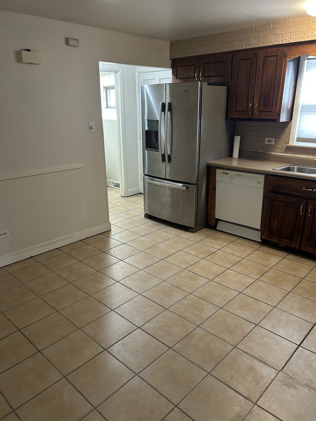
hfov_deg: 53.1
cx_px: 158
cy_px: 210
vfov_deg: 67.3
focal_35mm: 26
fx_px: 316
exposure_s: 1/60
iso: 250
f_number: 1.5
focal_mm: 5.7
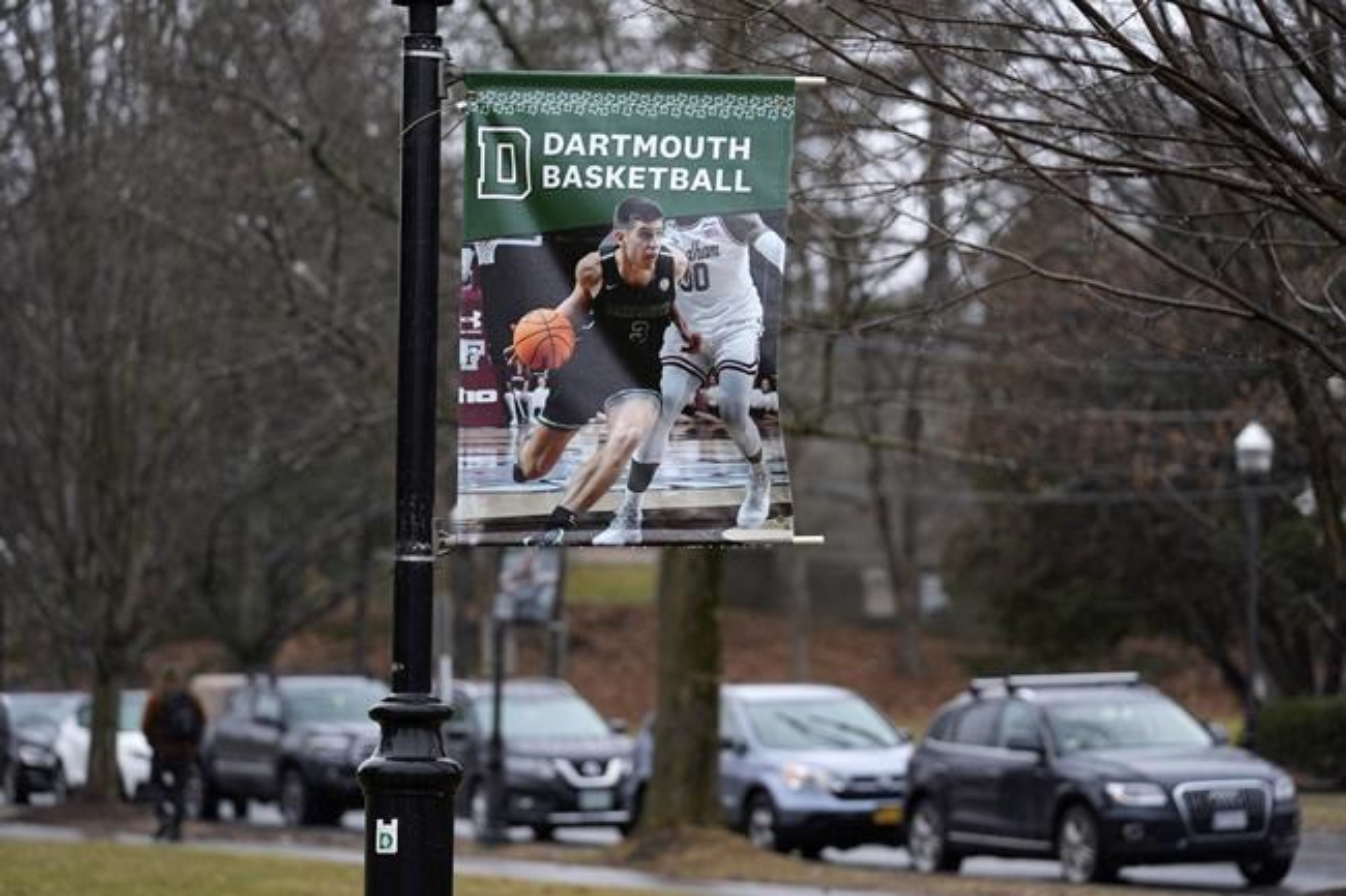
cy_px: 448
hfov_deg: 14.3
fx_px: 5382
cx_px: 673
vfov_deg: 9.5
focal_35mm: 144
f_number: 4
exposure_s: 1/500
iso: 400
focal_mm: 144
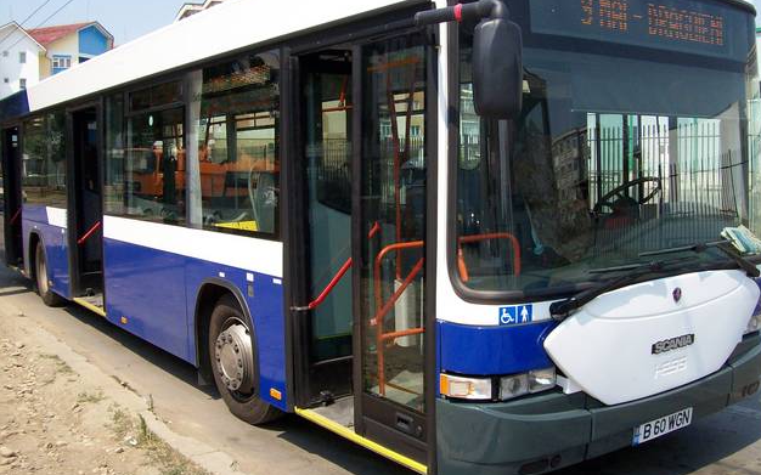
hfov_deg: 50.4
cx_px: 387
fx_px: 809
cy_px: 219
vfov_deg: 32.7
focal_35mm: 39
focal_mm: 6
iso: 80
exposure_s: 1/487
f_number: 4.8
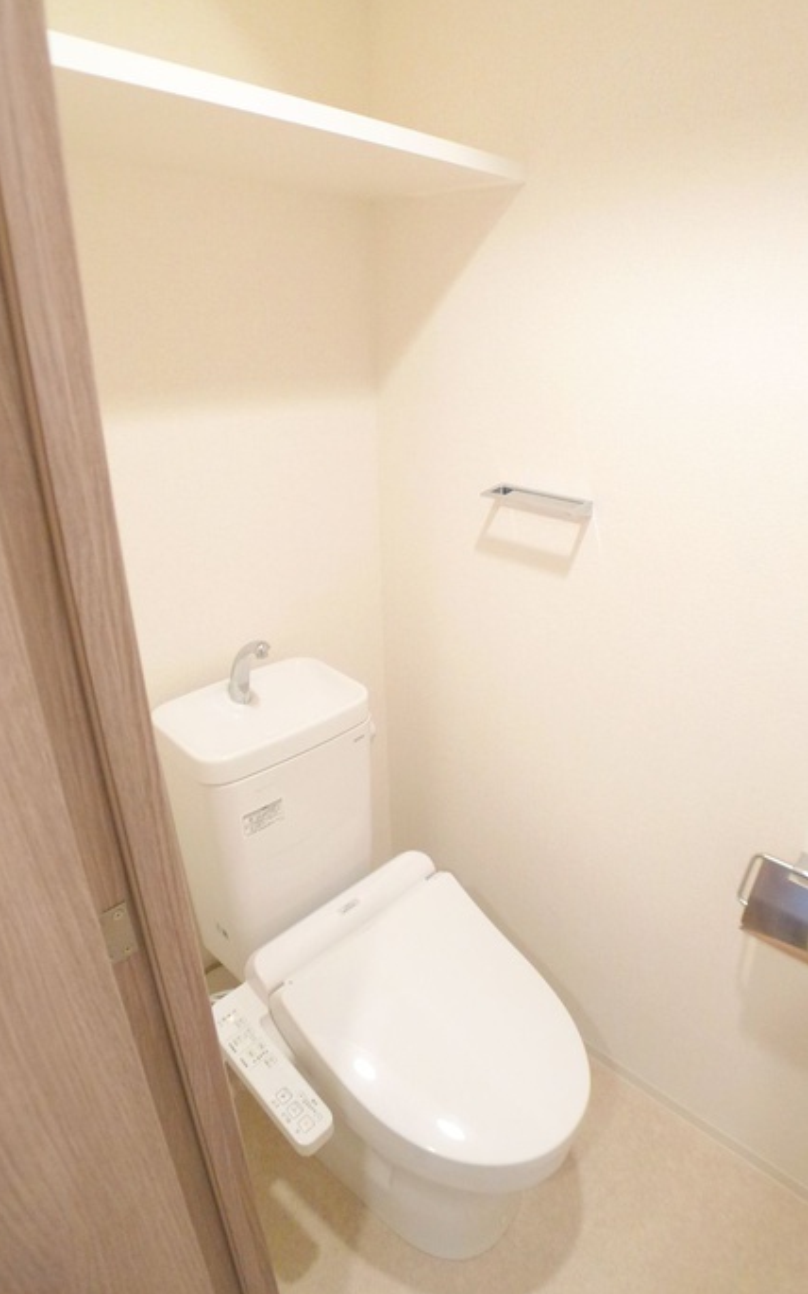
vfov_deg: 70.4
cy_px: 642
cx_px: 490
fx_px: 916
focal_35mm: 26
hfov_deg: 47.3
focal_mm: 5.1
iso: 400
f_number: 2
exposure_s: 1/60
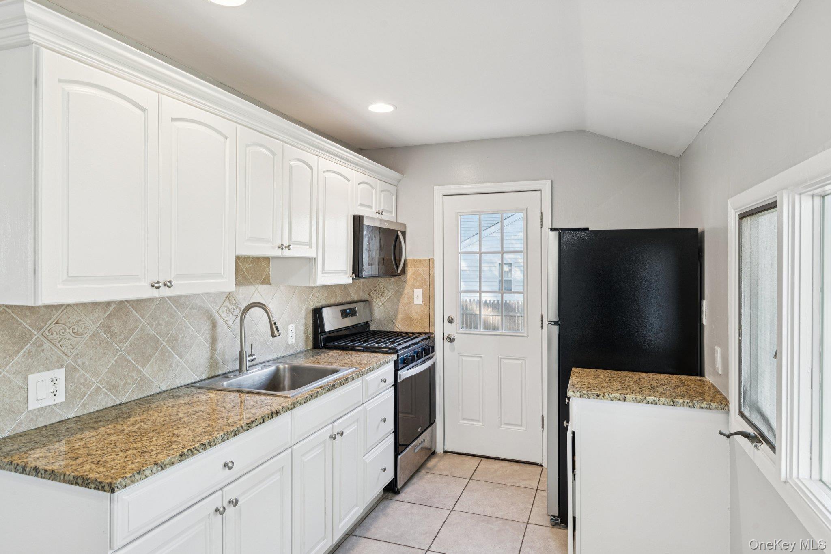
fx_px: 508
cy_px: 277
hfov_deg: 78.6
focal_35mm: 22
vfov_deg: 57.2
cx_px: 416
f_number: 8
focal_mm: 22
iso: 250
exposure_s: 1/10
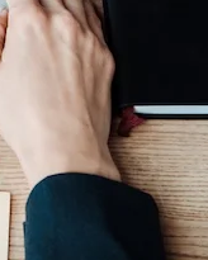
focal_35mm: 234
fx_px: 1801
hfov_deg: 6.4
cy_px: -72
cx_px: -197
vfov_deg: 8.2
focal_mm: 50
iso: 320
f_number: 3.5
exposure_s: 1/160
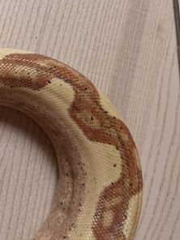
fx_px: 562
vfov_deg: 23.2
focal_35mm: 81
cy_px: 5
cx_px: -59
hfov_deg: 17.1
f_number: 1.78
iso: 50
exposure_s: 1/121
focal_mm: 6.76
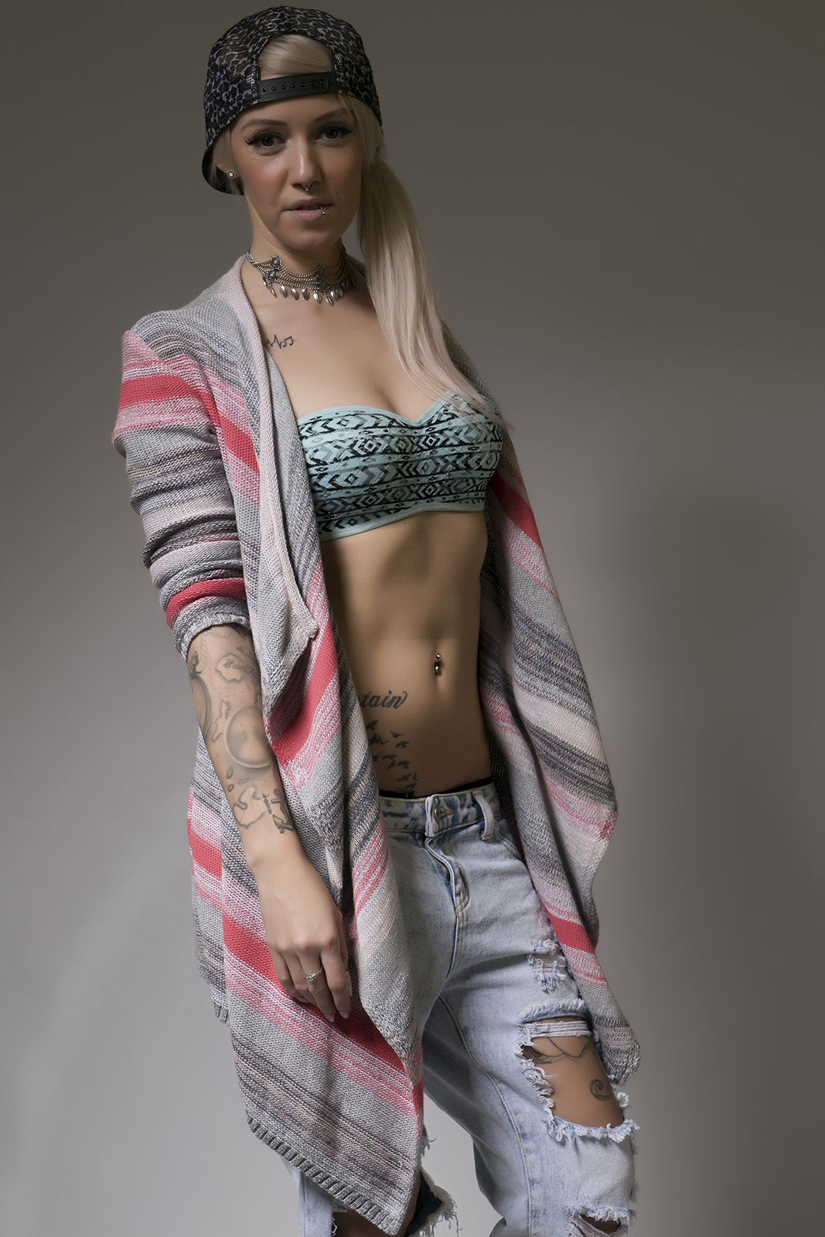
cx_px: 412
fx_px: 2680
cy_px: 618
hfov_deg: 17.5
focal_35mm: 78
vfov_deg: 26.0
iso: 100
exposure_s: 1/100
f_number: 14
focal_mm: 52
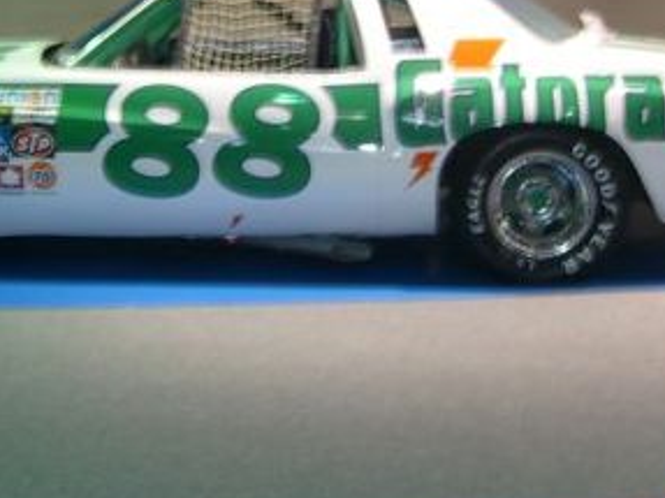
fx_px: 1248
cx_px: 242
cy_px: 60
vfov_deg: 22.1
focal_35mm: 65
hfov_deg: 29.7
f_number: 2.8
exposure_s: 1/8
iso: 80
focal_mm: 5.8
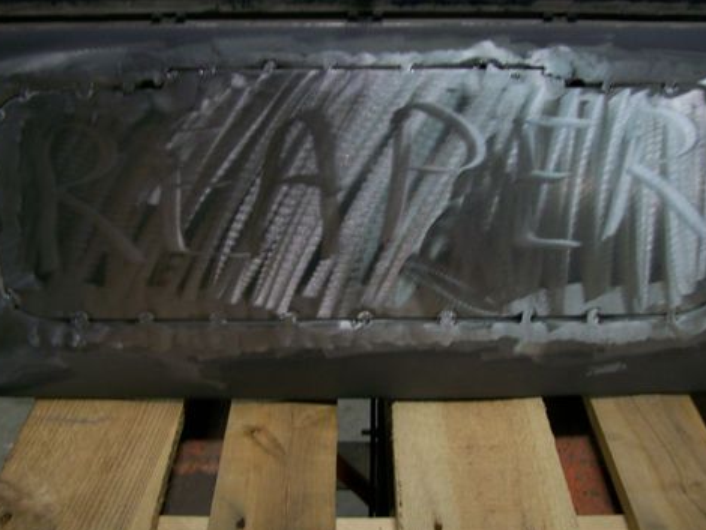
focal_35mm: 49
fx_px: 1000
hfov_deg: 38.9
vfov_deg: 29.7
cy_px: 239
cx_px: 339
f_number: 2.7
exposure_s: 1/8
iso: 80
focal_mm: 6
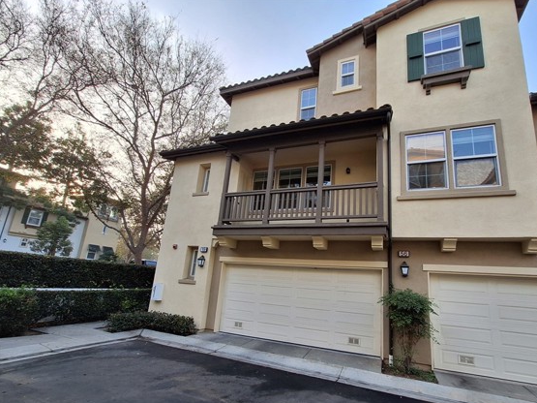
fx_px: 233
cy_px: 229
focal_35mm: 15
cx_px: 304
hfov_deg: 97.6
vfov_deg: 81.3
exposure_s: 1/388
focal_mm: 1.74
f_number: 2.2
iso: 40
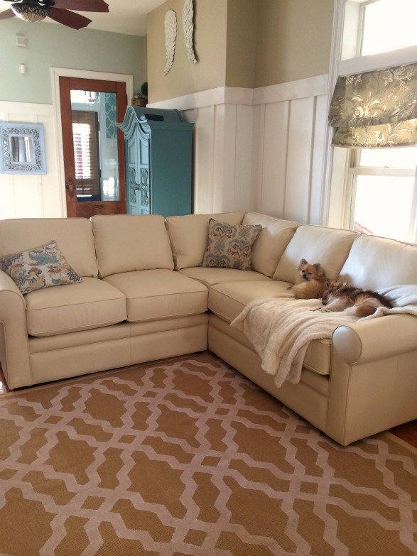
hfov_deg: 46.8
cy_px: 278
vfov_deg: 60.0
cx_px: 208
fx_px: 482
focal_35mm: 30
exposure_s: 1/30
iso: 160
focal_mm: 4.12
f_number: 2.2
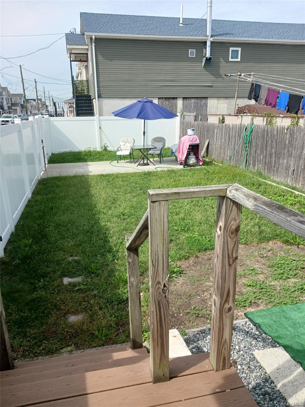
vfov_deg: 65.3
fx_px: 317
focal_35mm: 27
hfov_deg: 51.4
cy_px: 204
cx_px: 152
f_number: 1.8
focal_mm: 4
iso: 20
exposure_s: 1/260
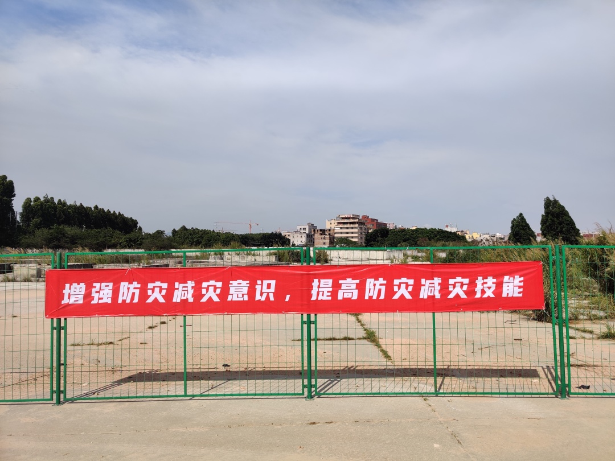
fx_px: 480
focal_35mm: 27
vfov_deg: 51.4
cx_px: 308
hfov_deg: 65.3
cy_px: 230
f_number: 1.65
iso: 125
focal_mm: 4.75
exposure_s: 1/3129
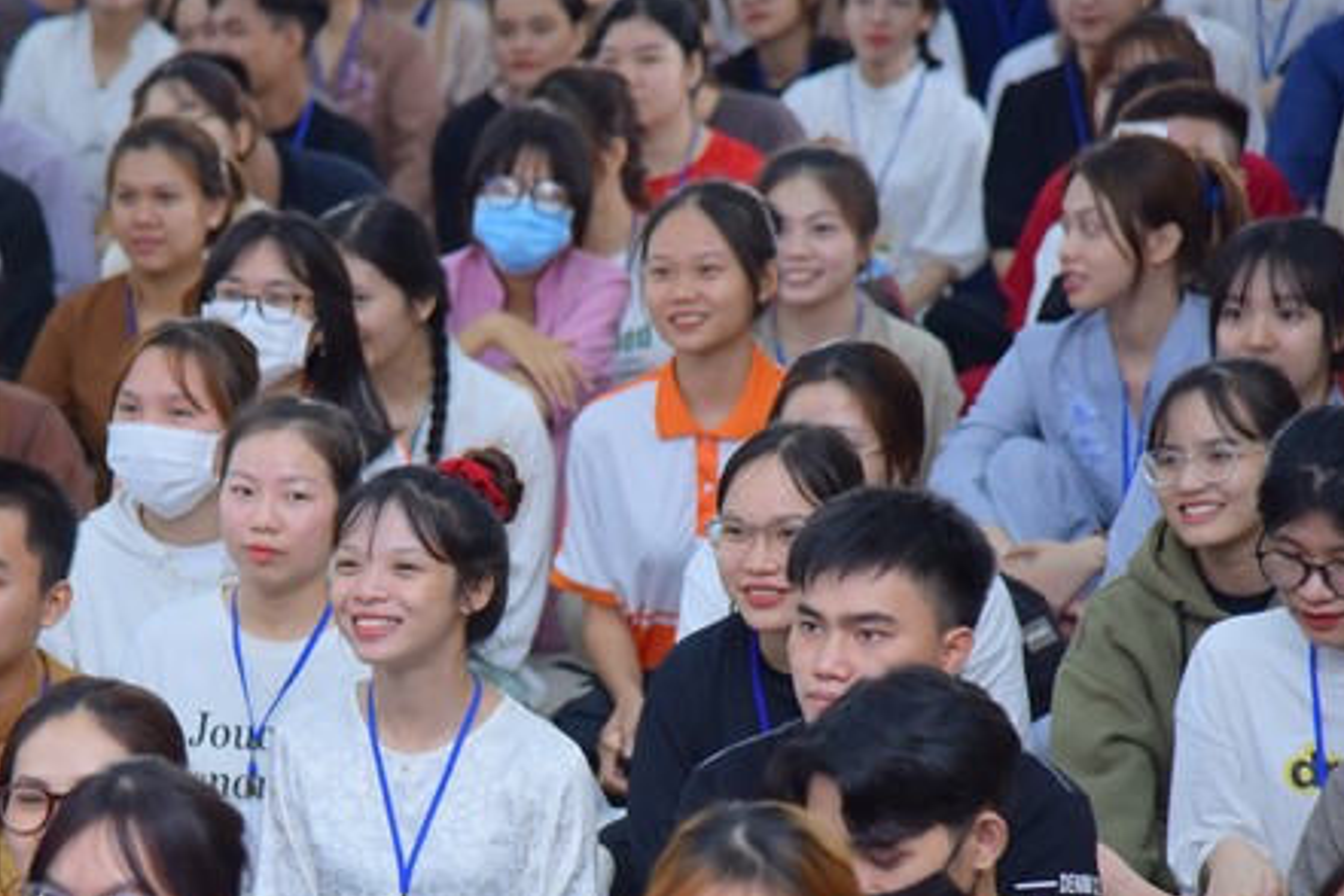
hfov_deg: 11.6
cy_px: 651
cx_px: 402
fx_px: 6607
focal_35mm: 177
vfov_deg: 7.8
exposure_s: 1/125
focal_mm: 120
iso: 1250
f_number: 4.5
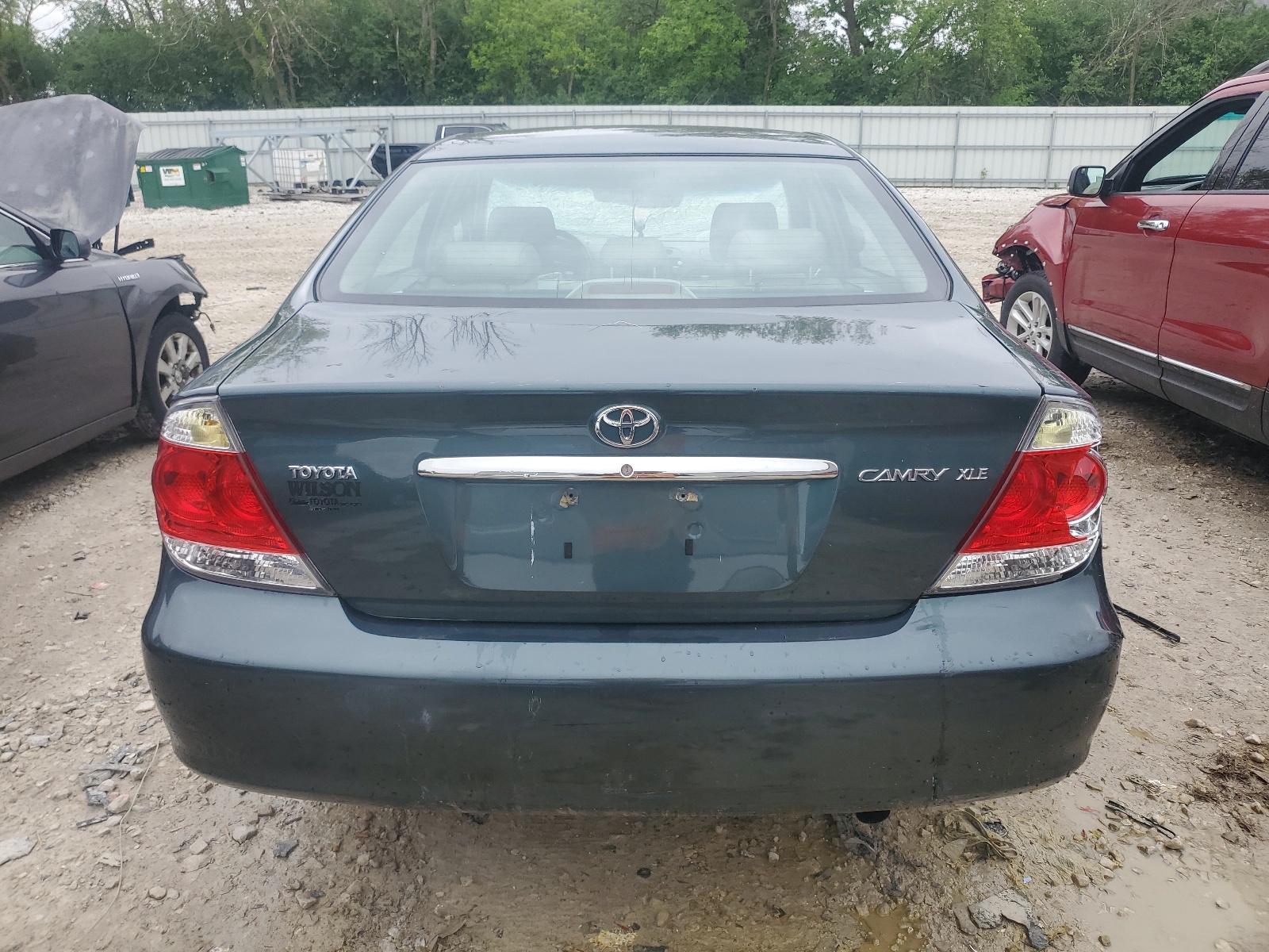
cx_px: 634
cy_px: 476
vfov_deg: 53.1
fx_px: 953
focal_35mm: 26
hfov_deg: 67.3
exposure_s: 1/769
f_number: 1.5
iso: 50
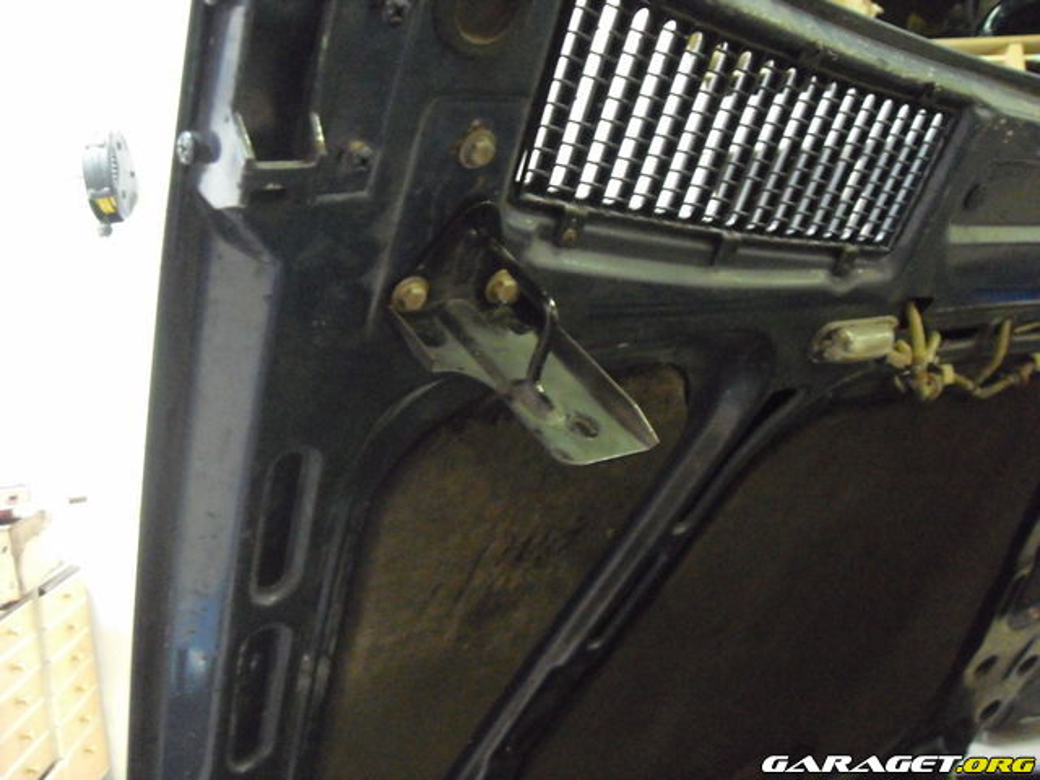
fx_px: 1112
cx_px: 520
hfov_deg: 50.1
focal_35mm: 37
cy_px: 390
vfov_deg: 38.7
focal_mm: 6.2
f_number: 2.7
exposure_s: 1/8
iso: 1250
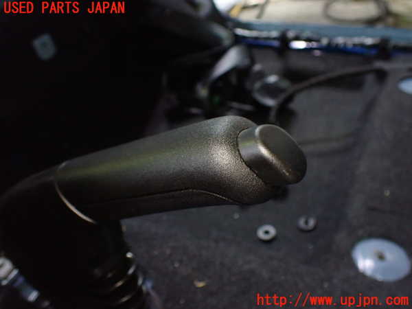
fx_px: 357
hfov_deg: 60.0
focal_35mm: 30
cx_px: 206
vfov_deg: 46.8
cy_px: 154
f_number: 2.3
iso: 800
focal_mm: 5.4
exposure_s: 1/50
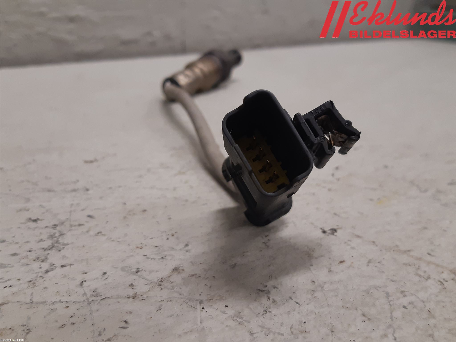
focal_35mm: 26
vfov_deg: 53.1
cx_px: 228
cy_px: 171
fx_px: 343
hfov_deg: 67.3
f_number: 1.7
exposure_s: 1/50
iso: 125
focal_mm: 3.93
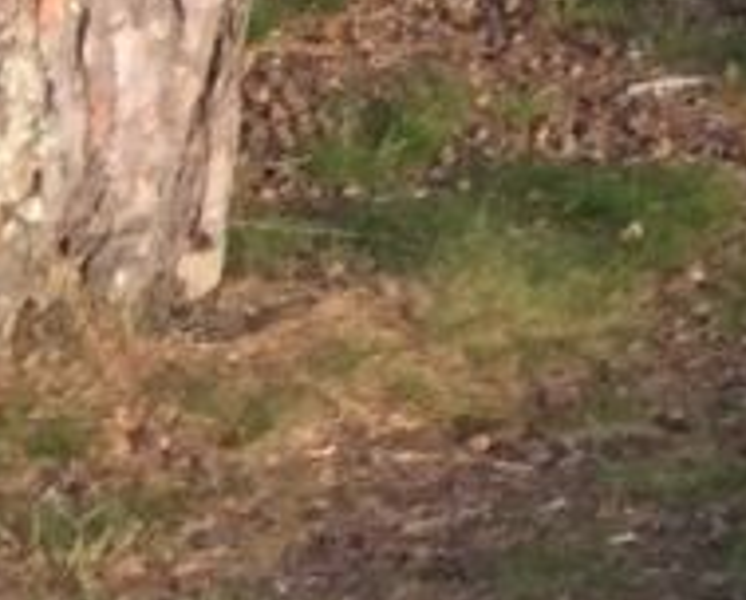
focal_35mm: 239
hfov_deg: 6.7
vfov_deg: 6.1
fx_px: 5288
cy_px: -1129
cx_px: 2743
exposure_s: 1/124
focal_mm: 4.15
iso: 32
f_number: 2.2
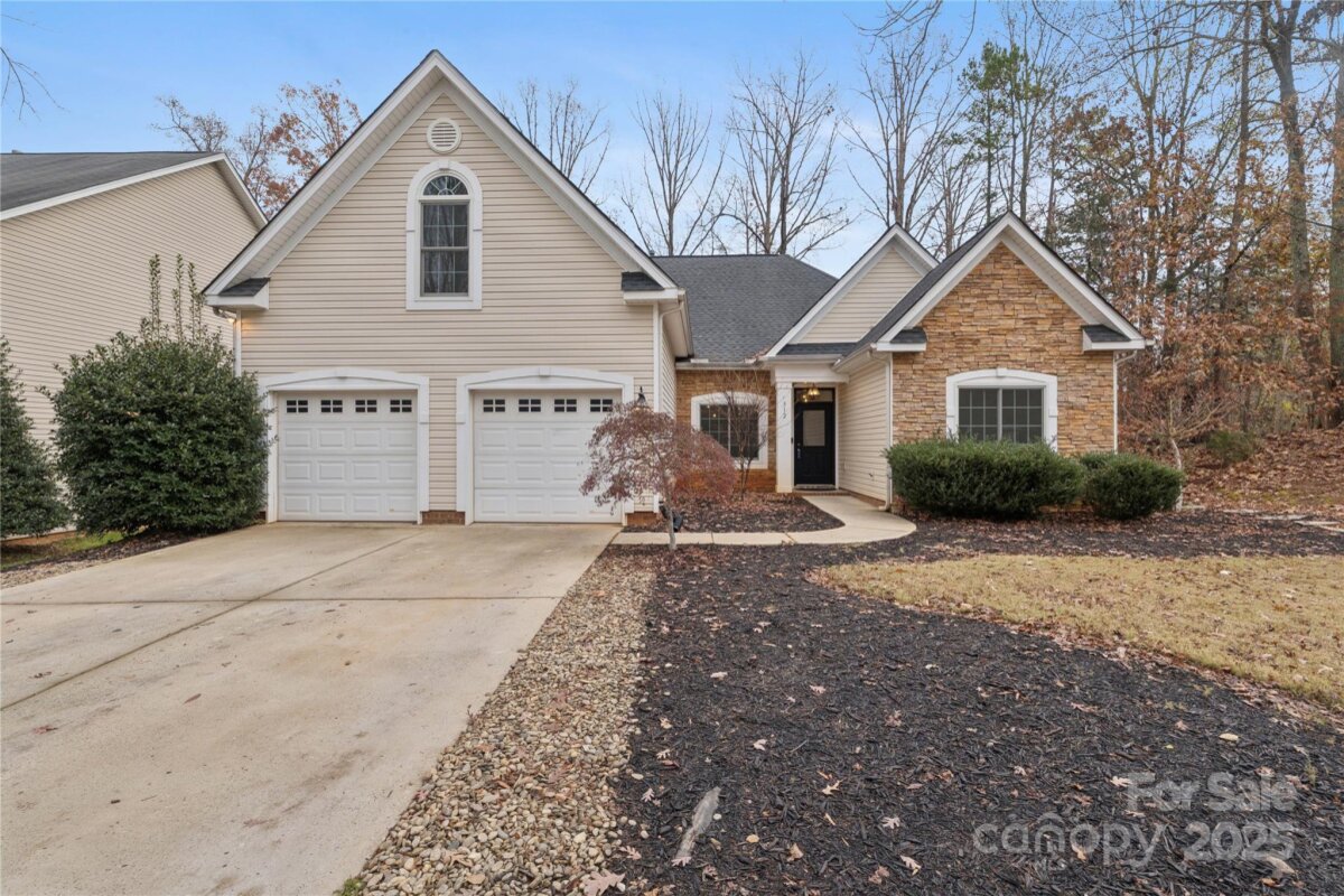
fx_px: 597
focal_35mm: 16
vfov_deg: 73.7
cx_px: 672
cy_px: 448
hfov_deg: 96.7
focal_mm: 16
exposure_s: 1/500
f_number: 8
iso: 400
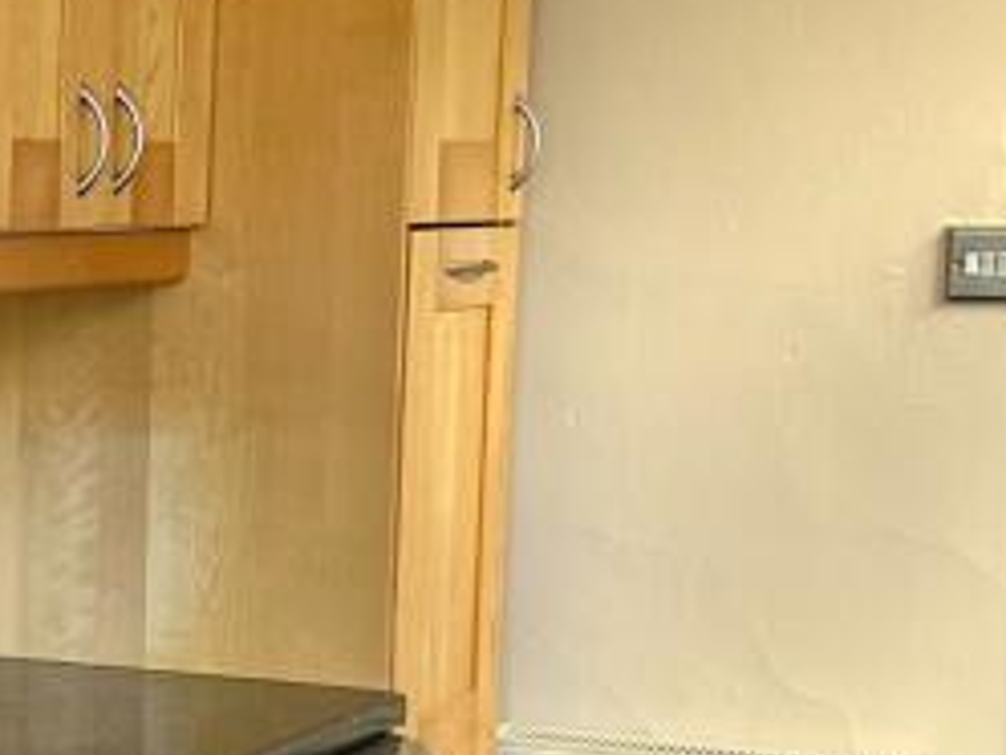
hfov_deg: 18.0
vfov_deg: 14.9
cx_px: -426
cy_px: 589
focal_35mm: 99
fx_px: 2877
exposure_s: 1/100
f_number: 1.78
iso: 100
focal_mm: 6.86
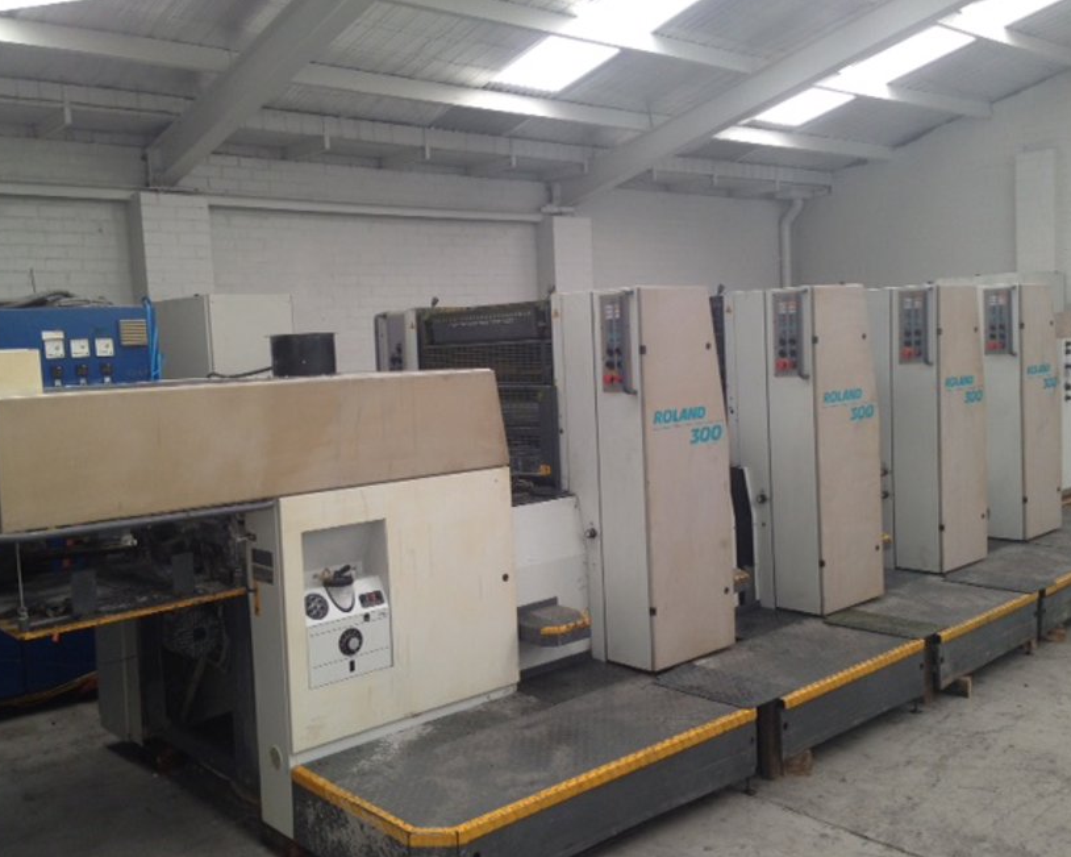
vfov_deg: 42.2
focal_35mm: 35
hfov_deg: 51.5
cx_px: 522
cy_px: 432
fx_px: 1109
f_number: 2.4
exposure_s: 1/120
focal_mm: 4.12
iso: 64
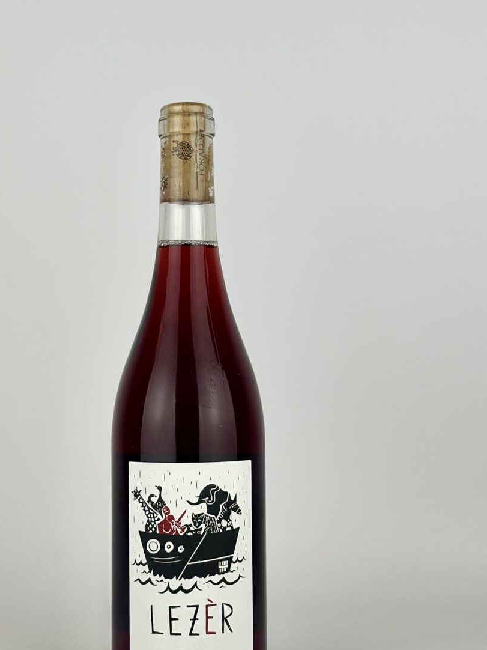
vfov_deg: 27.4
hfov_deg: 20.7
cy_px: 365
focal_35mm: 71
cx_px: 180
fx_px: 1332
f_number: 1.78
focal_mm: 6.86
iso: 80
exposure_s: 1/911
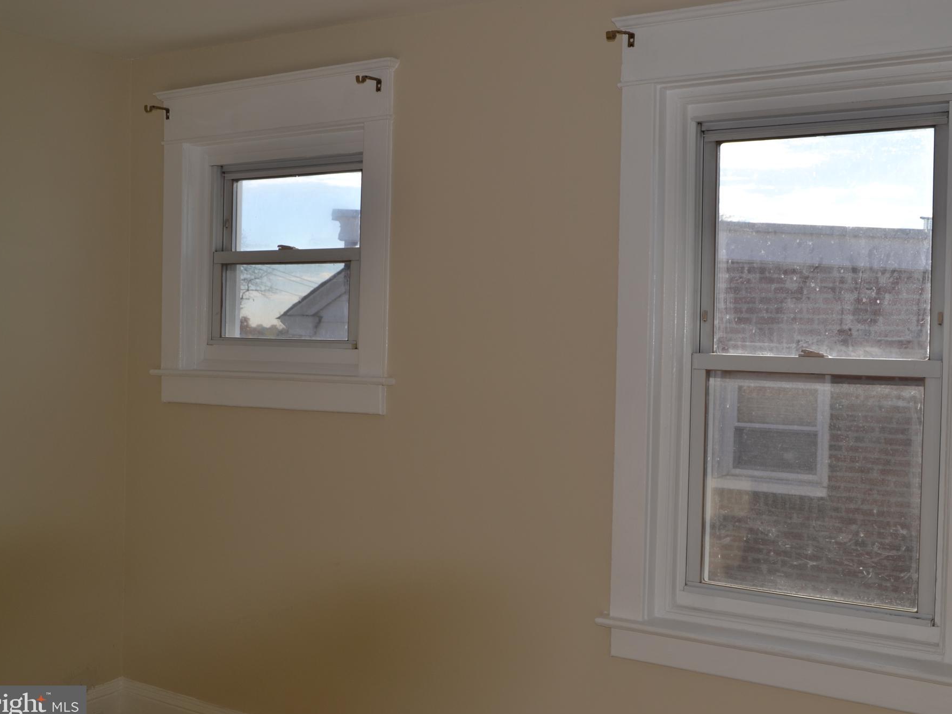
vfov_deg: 36.0
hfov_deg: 46.7
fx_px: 1100
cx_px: 517
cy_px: 358
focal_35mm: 40
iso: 100
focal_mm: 24
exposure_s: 1/200
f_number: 7.1
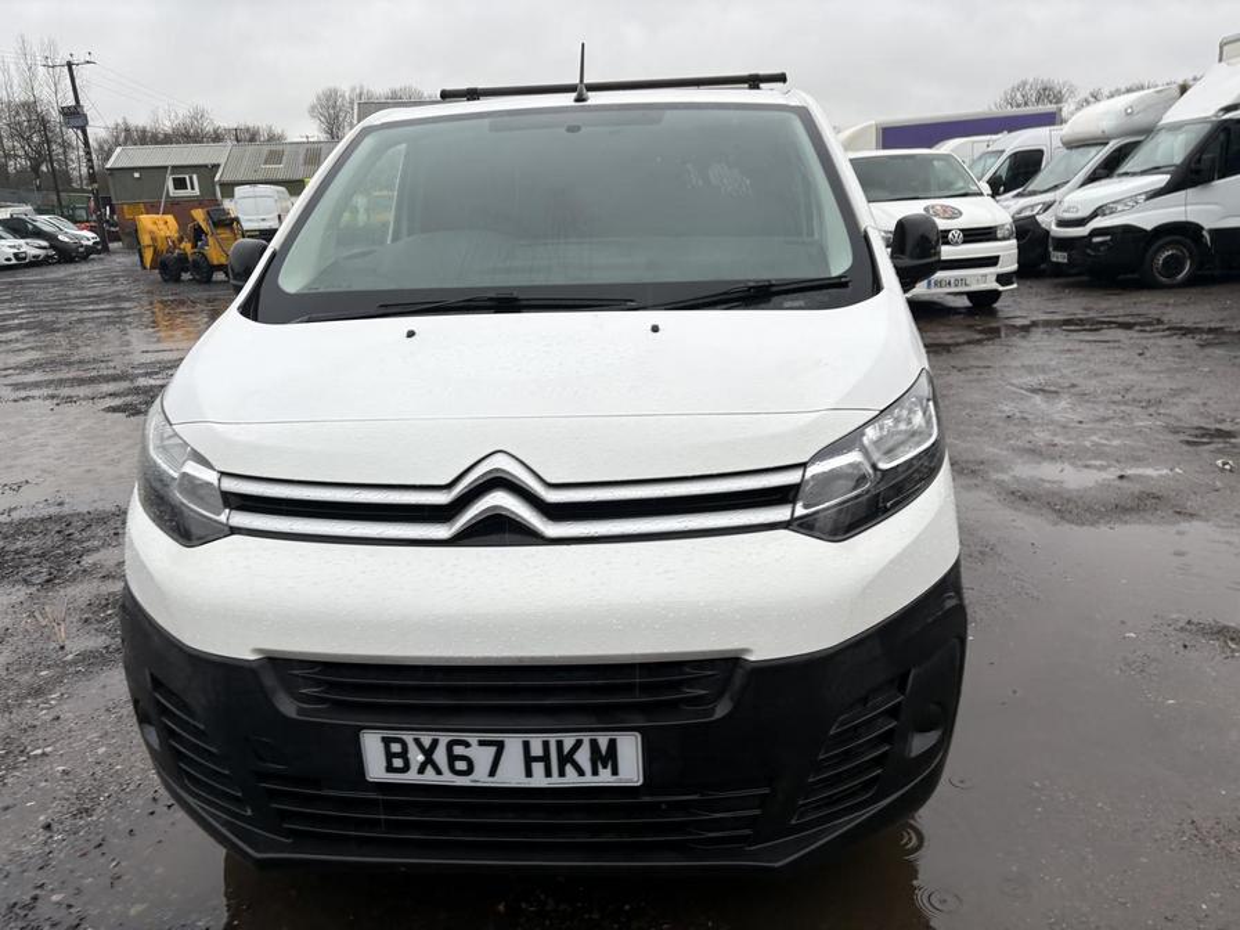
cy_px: 465
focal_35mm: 26
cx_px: 620
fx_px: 931
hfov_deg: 67.3
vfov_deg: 53.1
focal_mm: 5.96
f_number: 1.6
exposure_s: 1/128
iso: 32
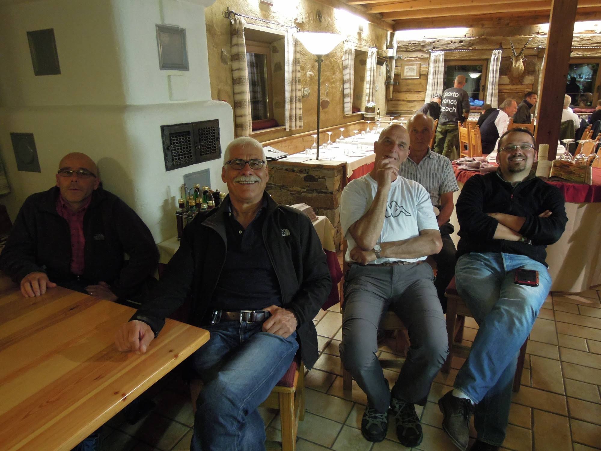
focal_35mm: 24
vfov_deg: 56.8
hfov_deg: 71.6
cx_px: 300
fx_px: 417
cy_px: 226
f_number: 2.8
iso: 560
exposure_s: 1/8
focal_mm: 4.3
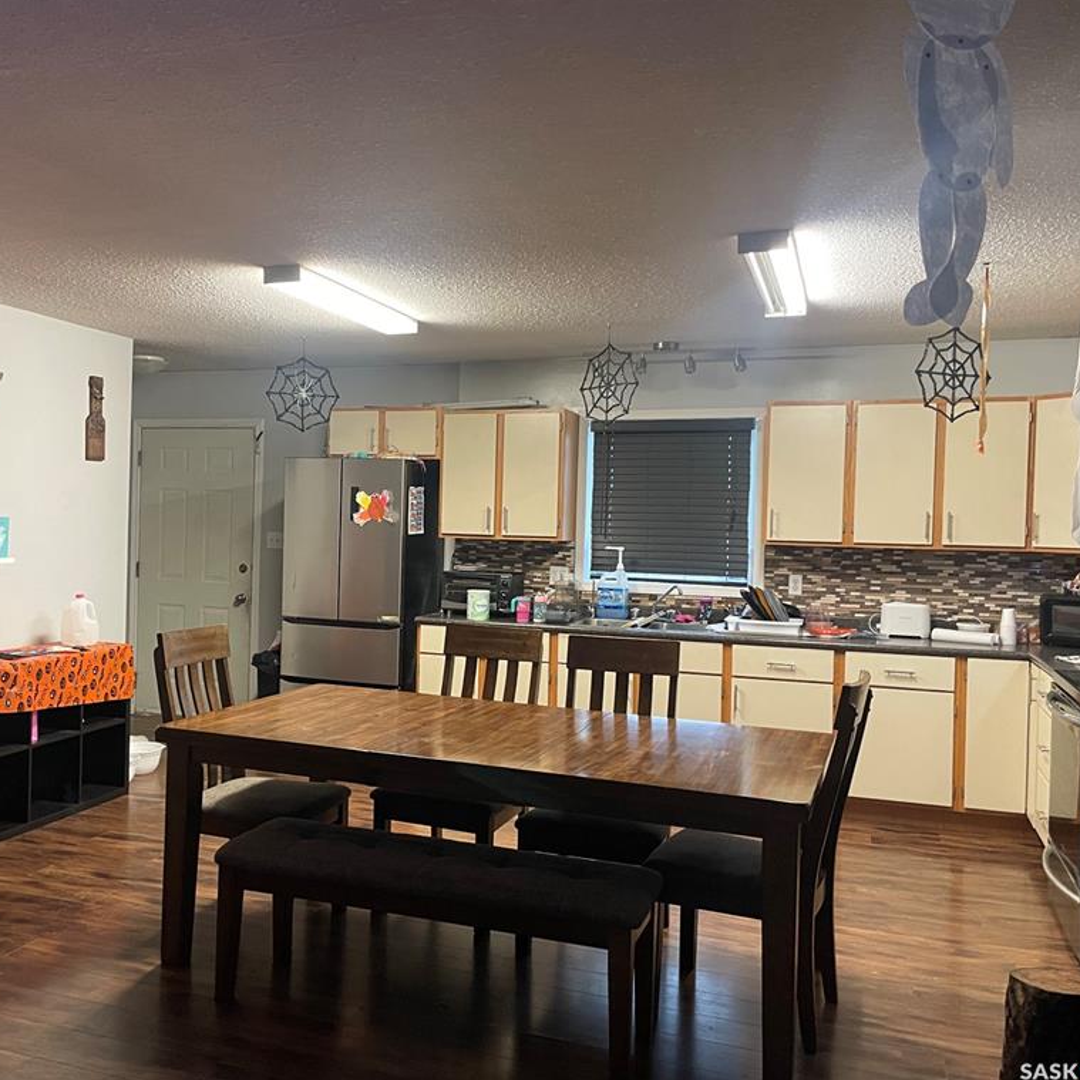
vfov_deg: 52.5
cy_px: 536
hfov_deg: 52.2
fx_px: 1094
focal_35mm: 31
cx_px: 433
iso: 400
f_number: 1.6
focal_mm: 4.2
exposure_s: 1/60
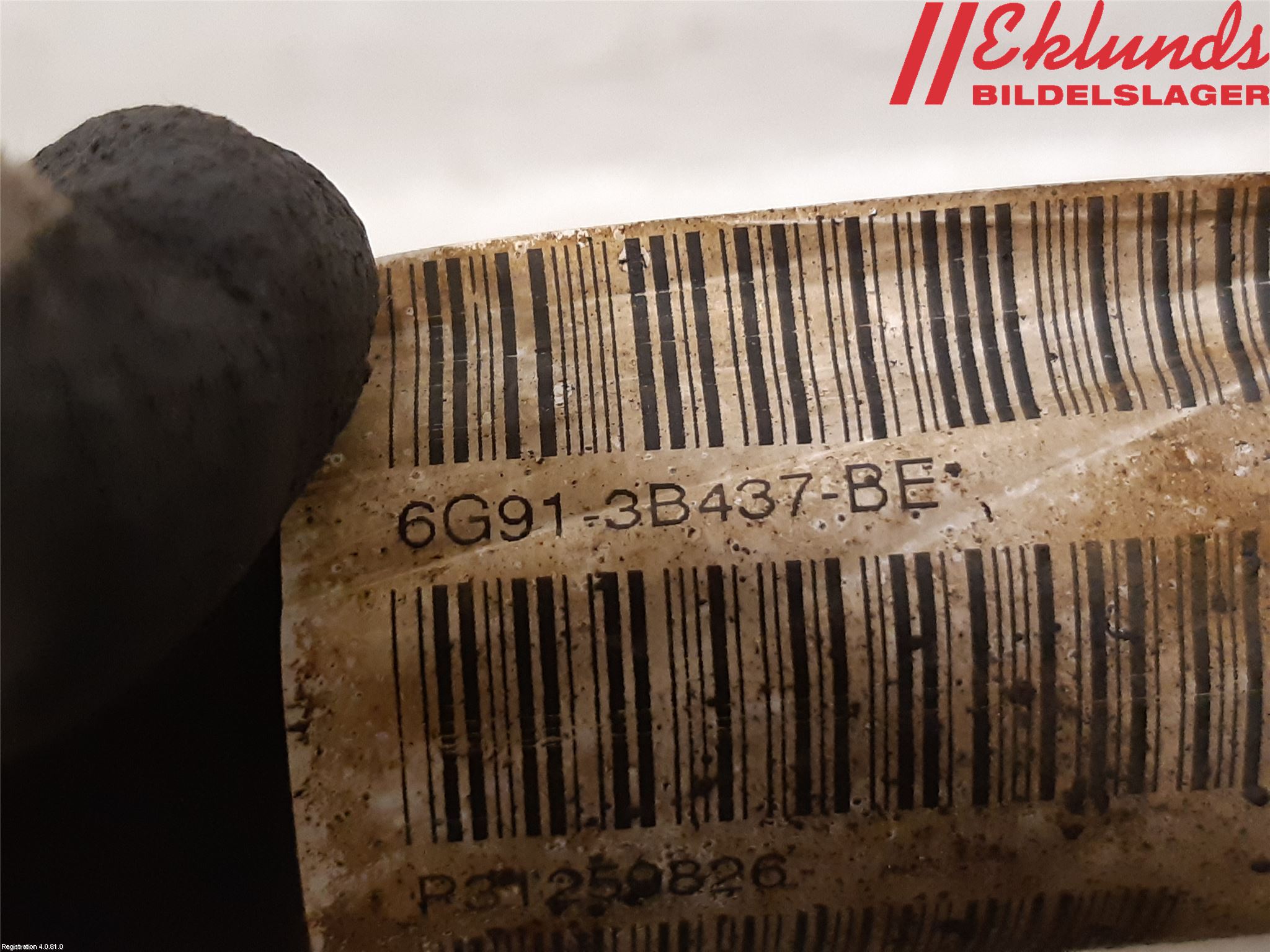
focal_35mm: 26
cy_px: 476
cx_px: 635
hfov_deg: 67.3
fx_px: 954
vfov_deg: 53.1
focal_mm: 3.93
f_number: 1.7
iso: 250
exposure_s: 1/25
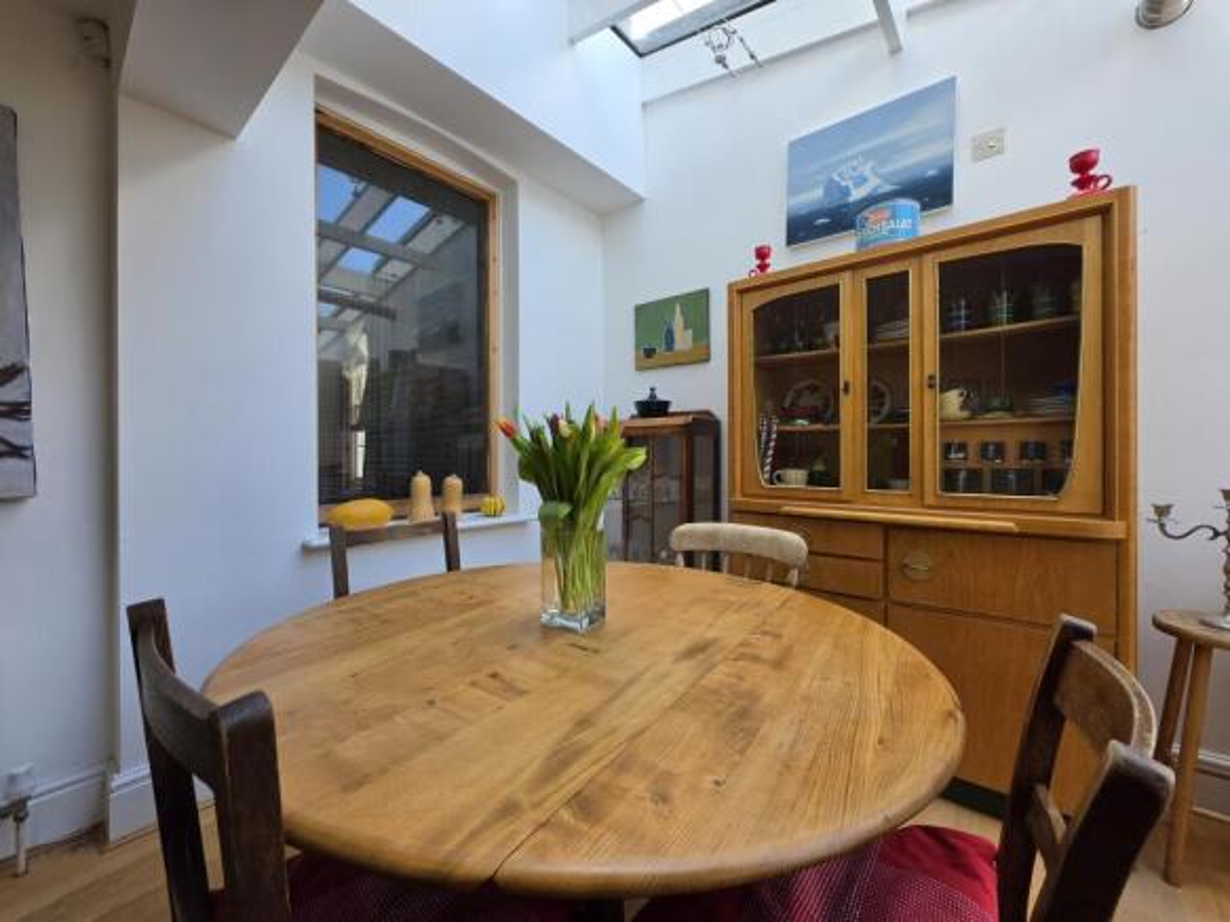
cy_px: 461
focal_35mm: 13
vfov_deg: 89.9
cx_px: 615
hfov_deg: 106.2
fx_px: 462
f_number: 1.9
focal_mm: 2.2
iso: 32
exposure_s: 1/100
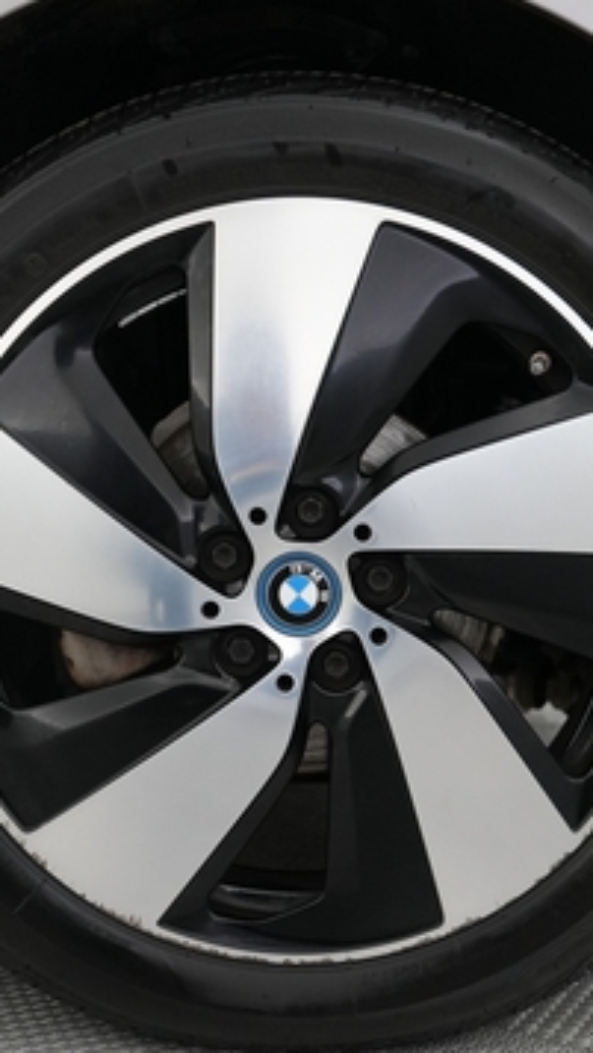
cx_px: 295
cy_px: 584
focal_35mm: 45
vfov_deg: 45.4
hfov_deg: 26.5
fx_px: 1257
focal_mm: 24
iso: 3200
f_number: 2.8
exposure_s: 1/160
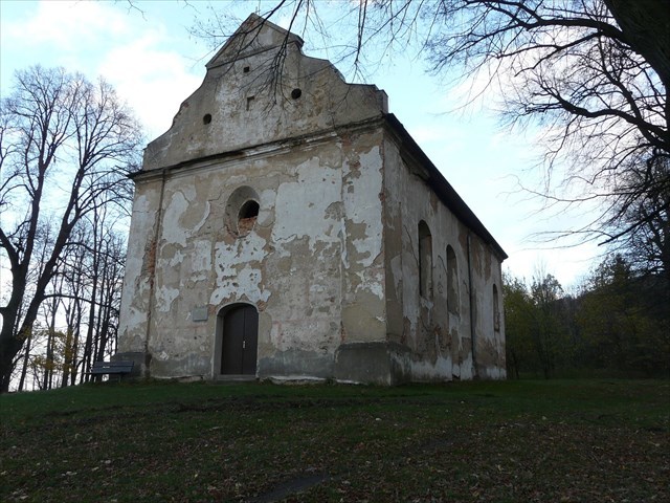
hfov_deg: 63.4
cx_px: 335
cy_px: 252
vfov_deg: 49.7
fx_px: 542
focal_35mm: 28
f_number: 4
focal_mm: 4.6
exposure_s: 1/100
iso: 100
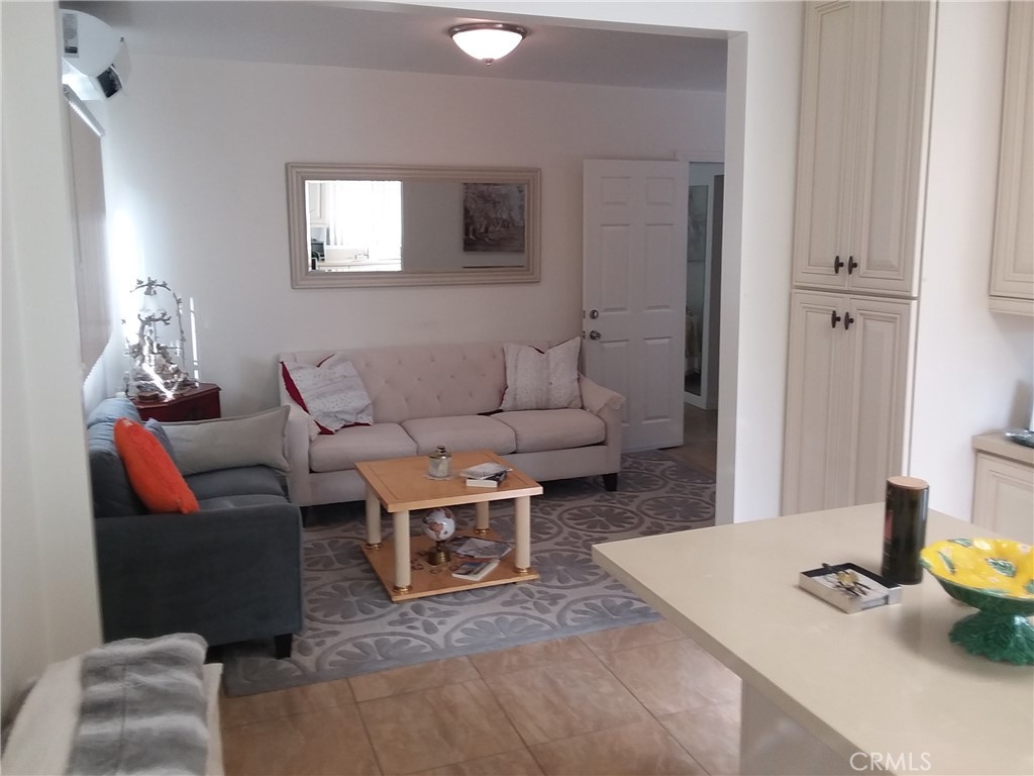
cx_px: 517
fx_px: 866
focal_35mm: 29
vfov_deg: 48.2
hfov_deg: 61.7
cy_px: 388
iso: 40
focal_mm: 2.47
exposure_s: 1/30
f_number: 1.9
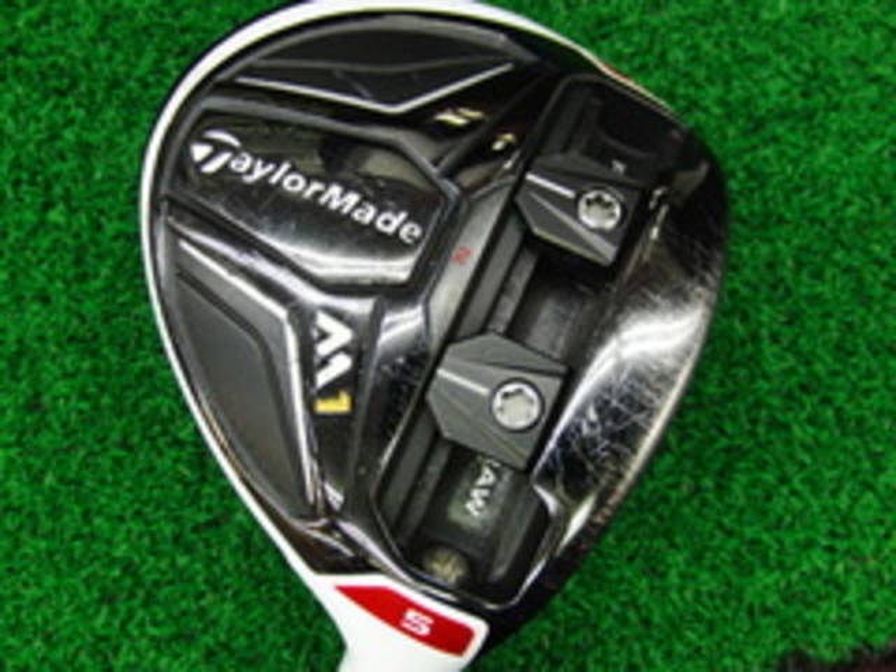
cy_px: 336
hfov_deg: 50.1
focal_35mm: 37
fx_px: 958
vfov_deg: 38.7
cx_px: 448
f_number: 3.6
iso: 400
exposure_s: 1/50
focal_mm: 6.42
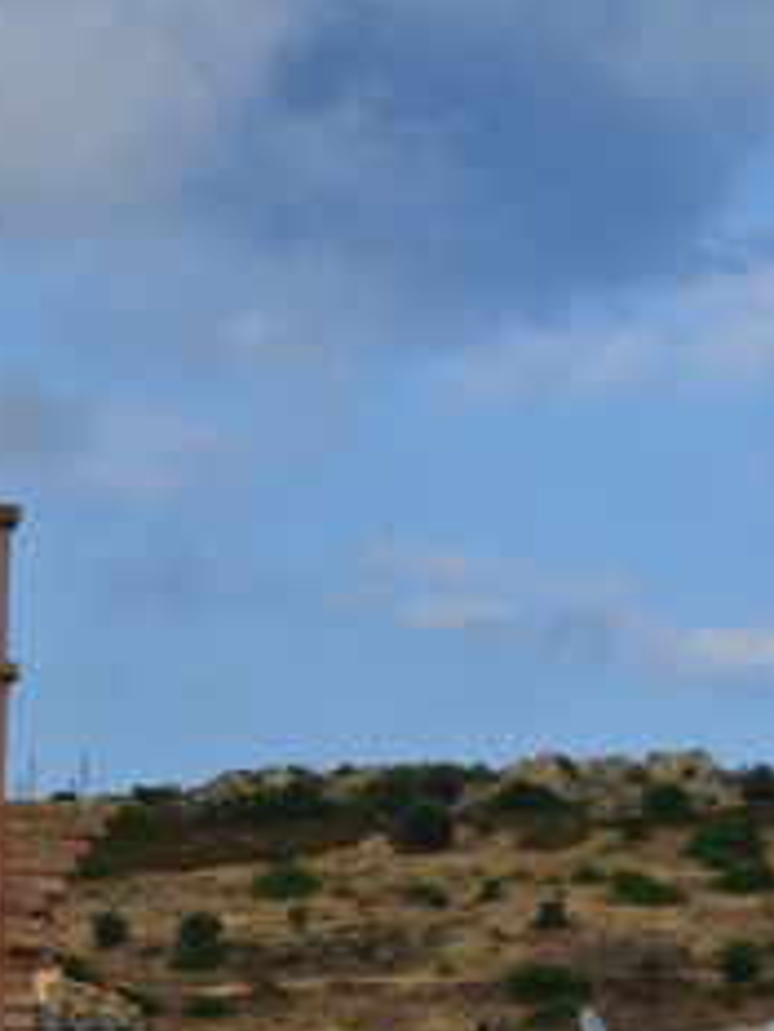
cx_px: 349
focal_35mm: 153
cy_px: 385
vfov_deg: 12.9
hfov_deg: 9.7
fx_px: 4555
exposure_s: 1/500
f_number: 11
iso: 400
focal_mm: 55
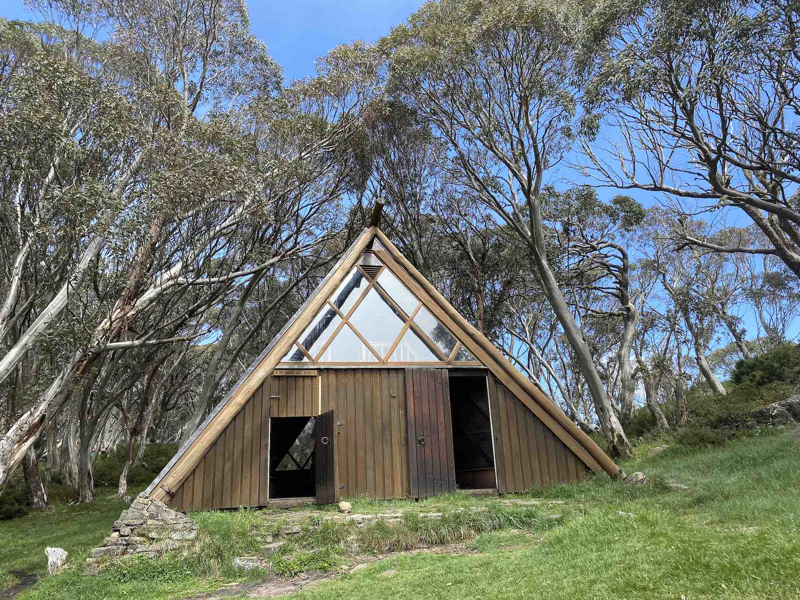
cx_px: 400
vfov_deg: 53.1
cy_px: 300
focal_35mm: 26
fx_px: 601
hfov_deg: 67.3
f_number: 1.8
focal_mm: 4.25
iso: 32
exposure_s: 1/1218
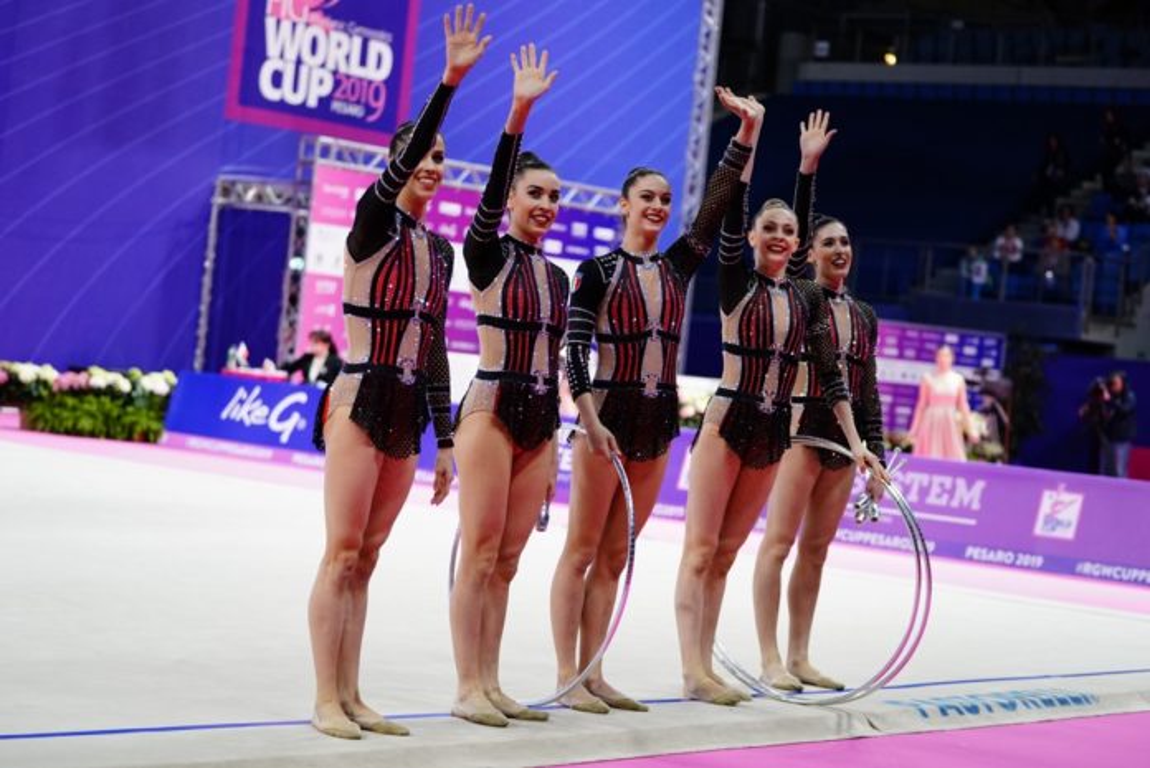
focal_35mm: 79
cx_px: 575
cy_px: 384
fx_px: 2525
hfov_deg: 25.7
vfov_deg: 17.3
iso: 3200
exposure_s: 1/640
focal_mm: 79
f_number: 2.8
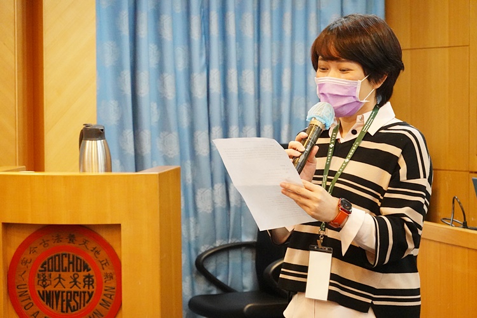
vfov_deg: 10.6
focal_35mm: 129
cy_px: 159
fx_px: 1709
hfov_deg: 15.9
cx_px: 238
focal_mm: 46.97
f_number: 4.5
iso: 3200
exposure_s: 1/60
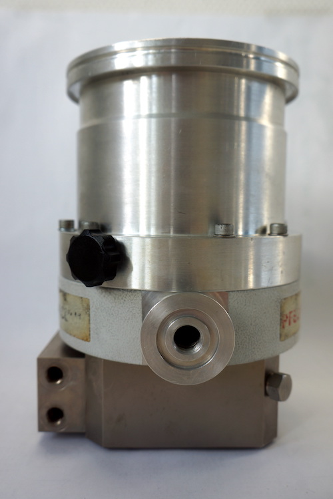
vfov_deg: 60.3
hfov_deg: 42.3
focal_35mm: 31
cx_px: 166
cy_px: 250
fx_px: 430
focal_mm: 21
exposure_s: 1/80
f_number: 4
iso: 100
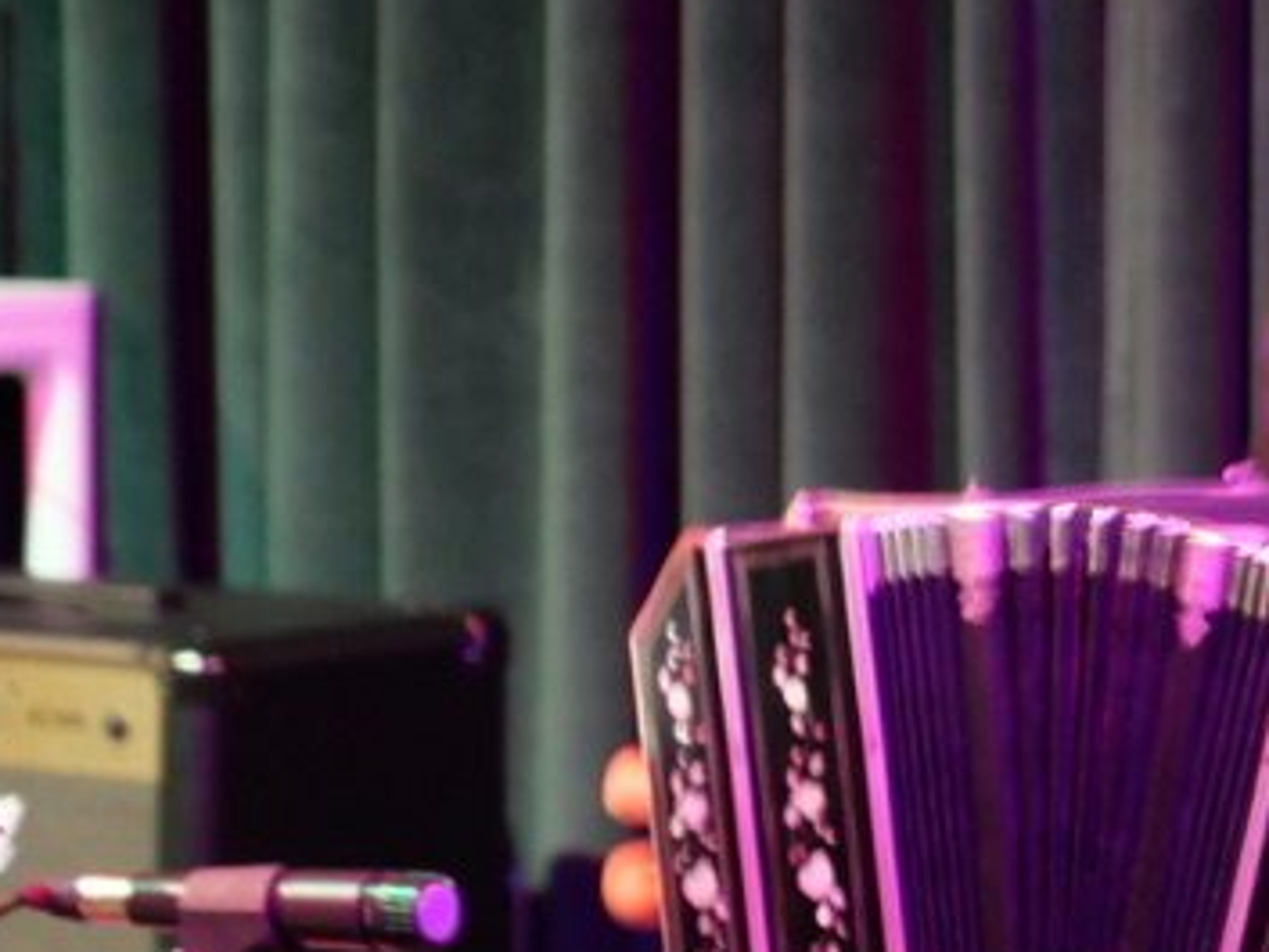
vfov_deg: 7.5
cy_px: 255
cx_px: 1593
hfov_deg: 9.9
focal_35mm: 197
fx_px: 7224
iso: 1600
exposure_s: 1/15
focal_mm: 30.8
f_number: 2.8
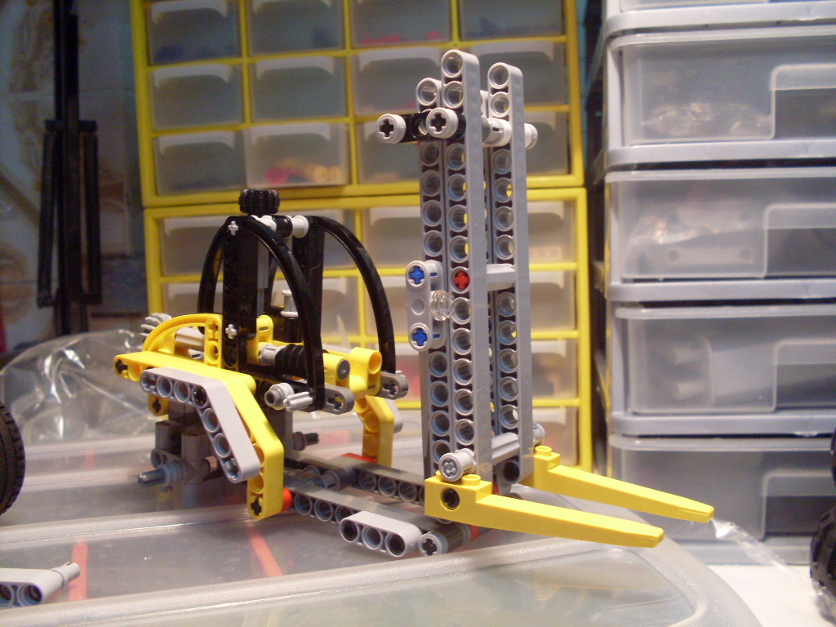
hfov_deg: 49.0
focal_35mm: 38
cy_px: 314
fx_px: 918
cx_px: 418
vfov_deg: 37.7
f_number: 2.8
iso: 200
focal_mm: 6.3
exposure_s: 1/20
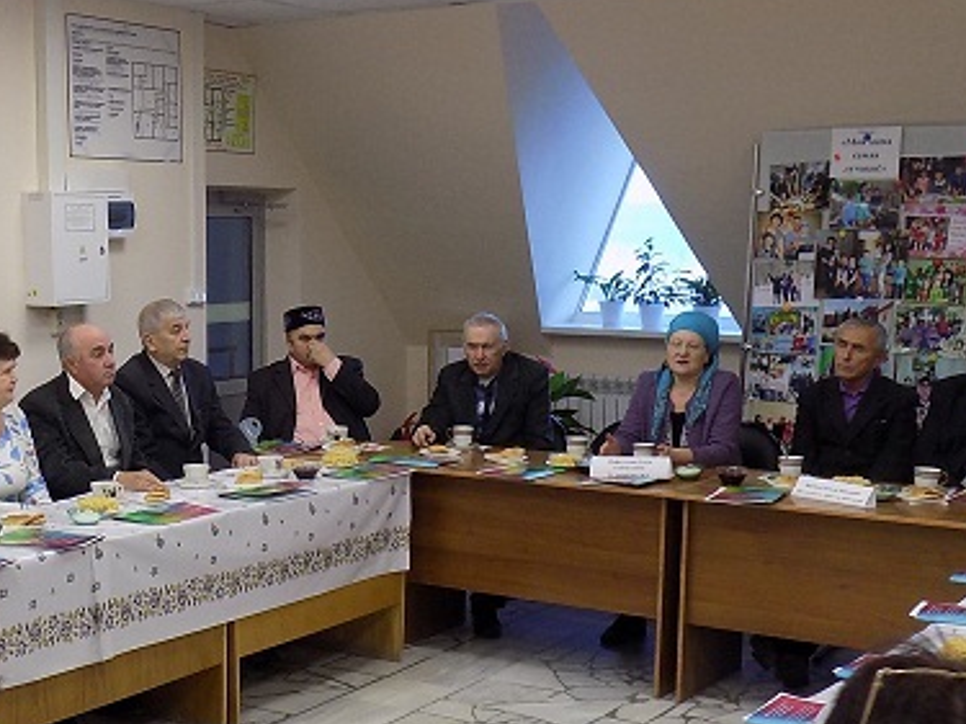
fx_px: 1562
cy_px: 518
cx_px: 232
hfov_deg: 33.6
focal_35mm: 56
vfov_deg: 25.9
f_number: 3.1
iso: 125
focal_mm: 4
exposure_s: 1/30
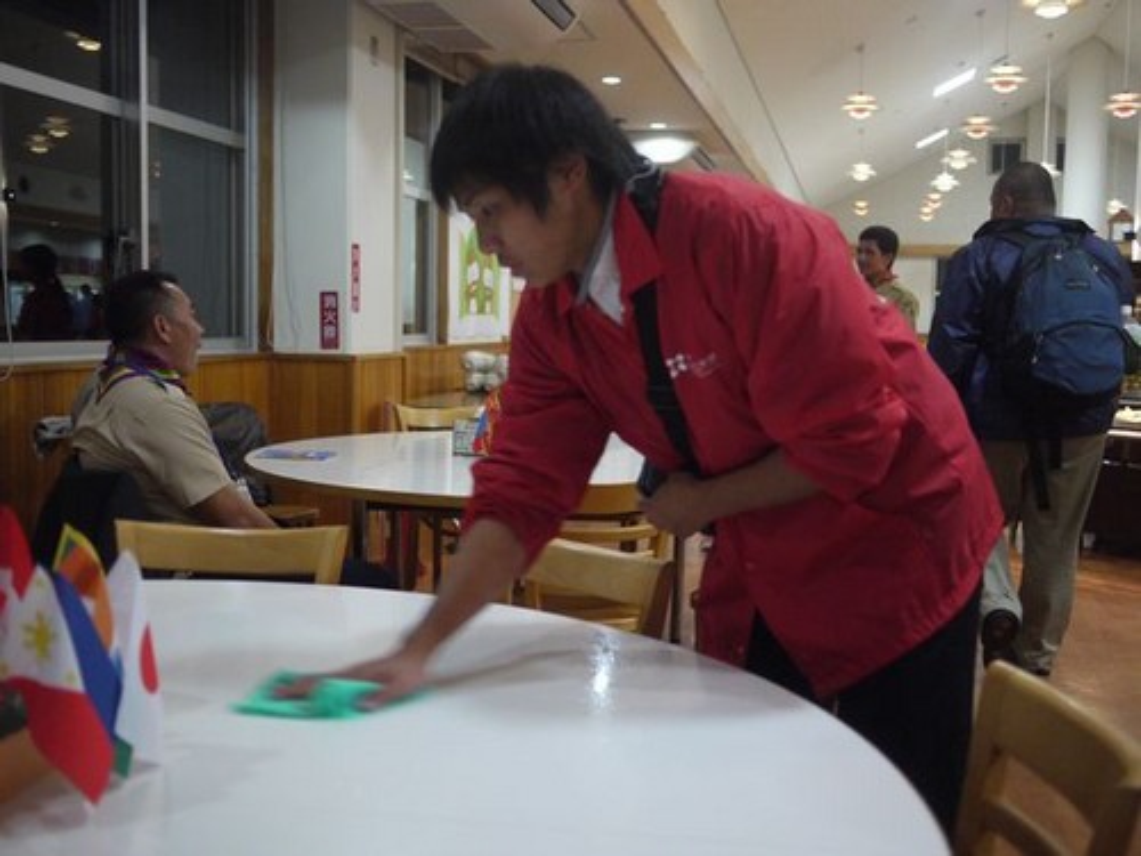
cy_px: 428
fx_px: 1318
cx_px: 570
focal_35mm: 40
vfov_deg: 36.0
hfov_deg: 46.8
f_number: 1.7
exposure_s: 1/125
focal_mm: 20
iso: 800
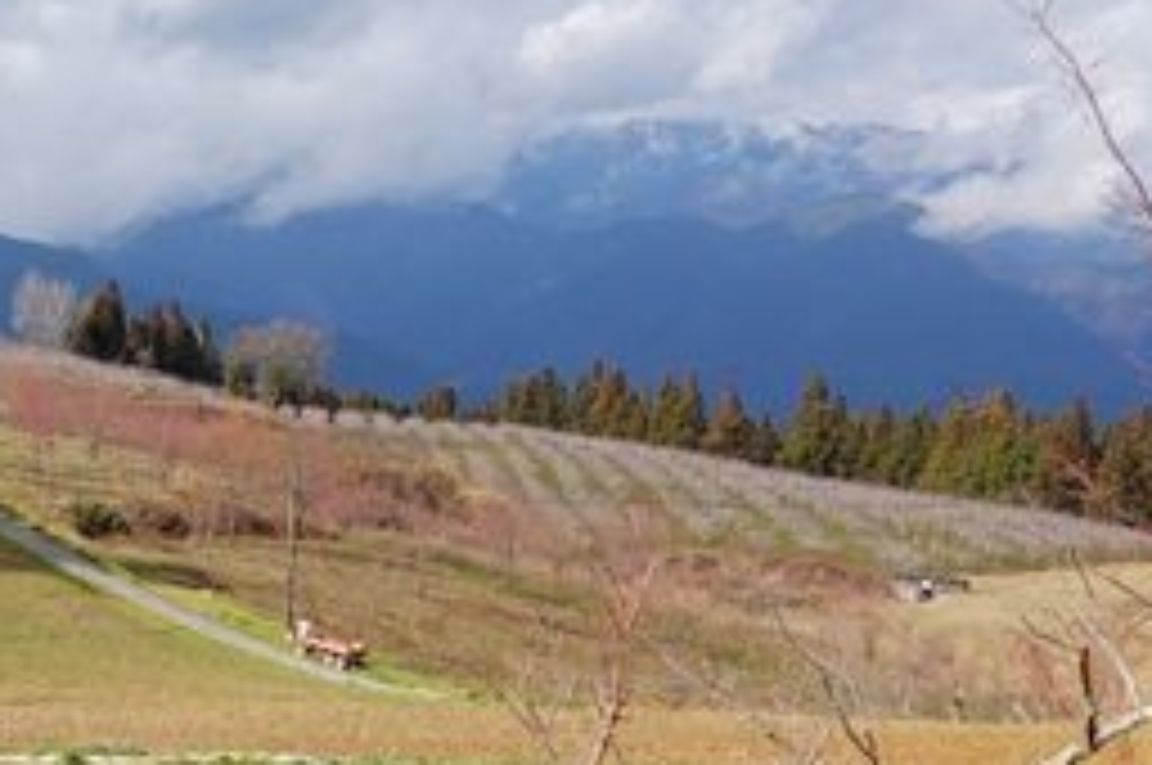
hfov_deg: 28.1
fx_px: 1950
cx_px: -284
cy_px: 389
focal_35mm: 61
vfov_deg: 22.2
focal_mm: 8.8
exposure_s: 1/500
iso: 125
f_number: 5.6
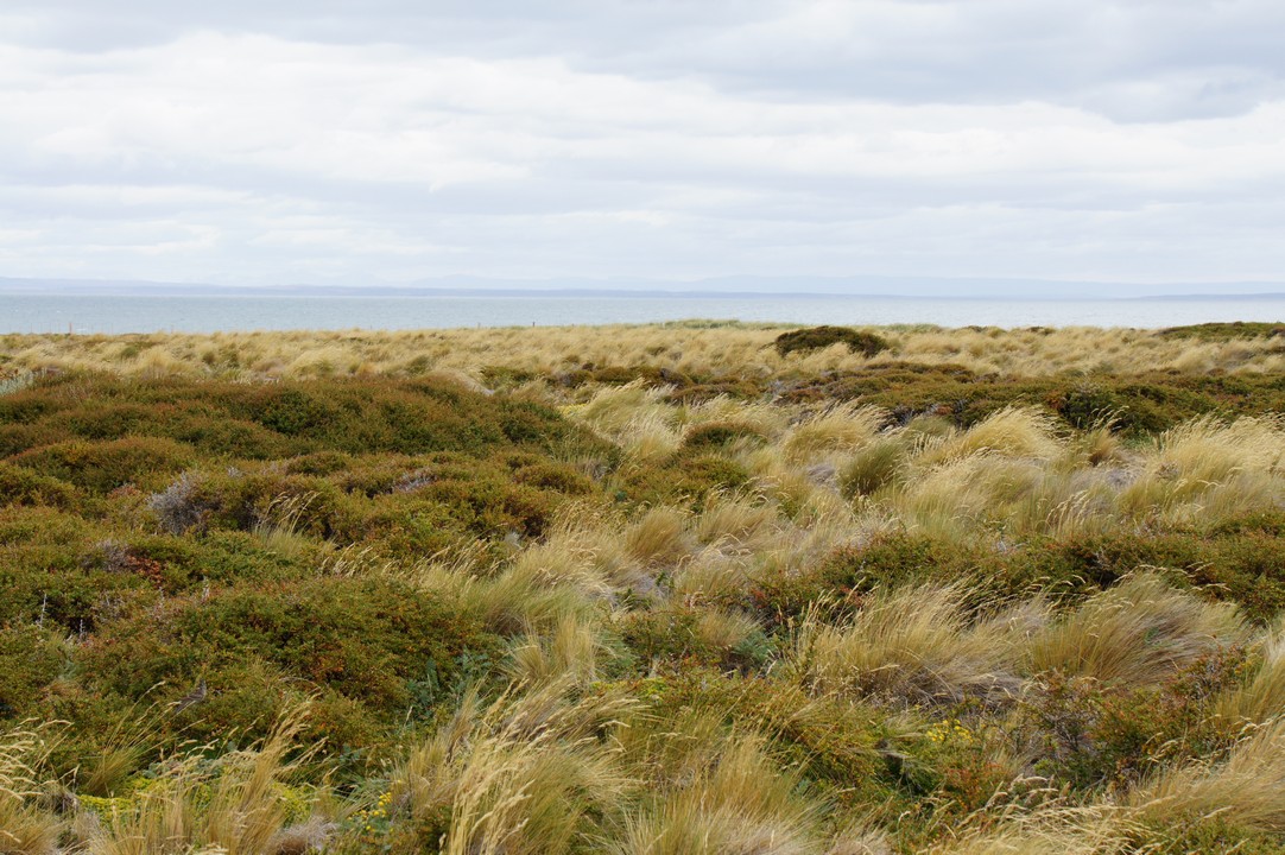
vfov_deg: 16.5
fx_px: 2943
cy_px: 428
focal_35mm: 82
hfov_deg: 24.6
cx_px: 642
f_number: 11
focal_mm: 55
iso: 200
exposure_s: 1/160
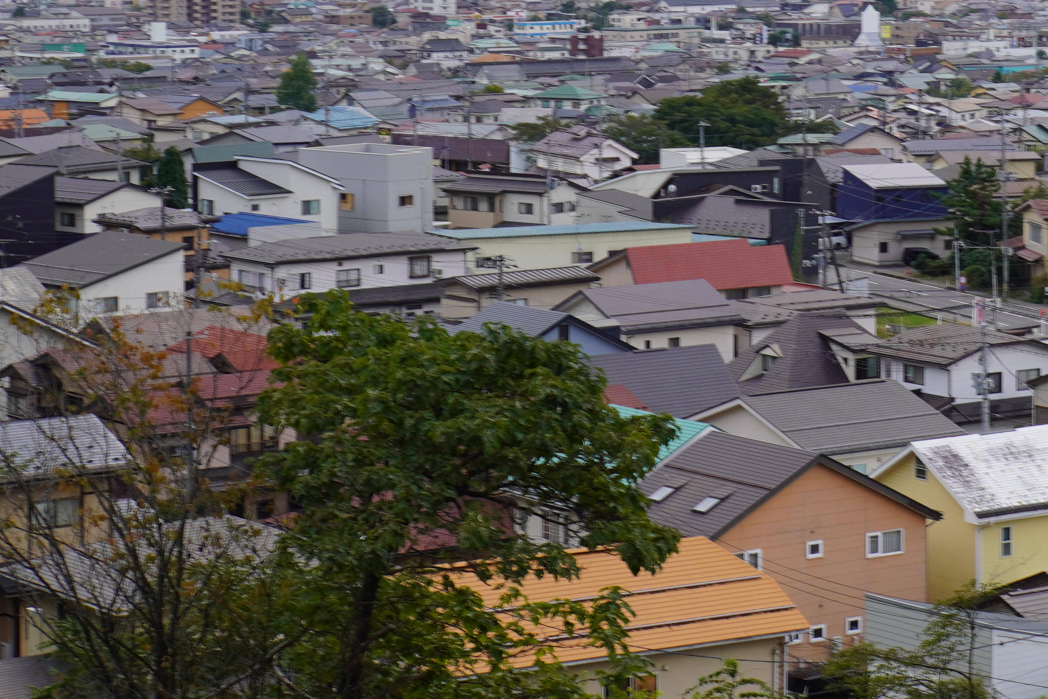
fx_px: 3267
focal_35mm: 112
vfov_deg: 12.1
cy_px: 60
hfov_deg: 18.1
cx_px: 779
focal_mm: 31
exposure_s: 1/125
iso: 100
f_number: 8
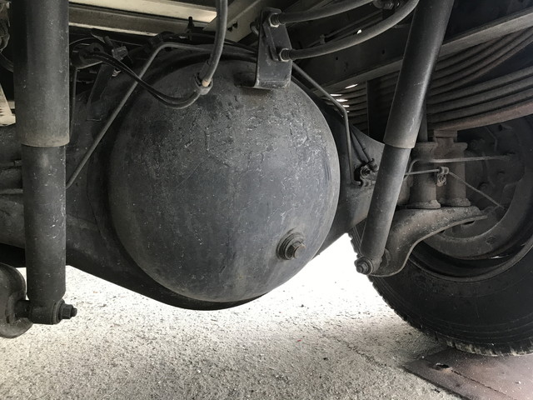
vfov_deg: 49.7
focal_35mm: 28
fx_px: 431
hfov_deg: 63.4
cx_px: 266
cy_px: 200
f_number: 1.8
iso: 25
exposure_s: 1/30
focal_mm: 3.99
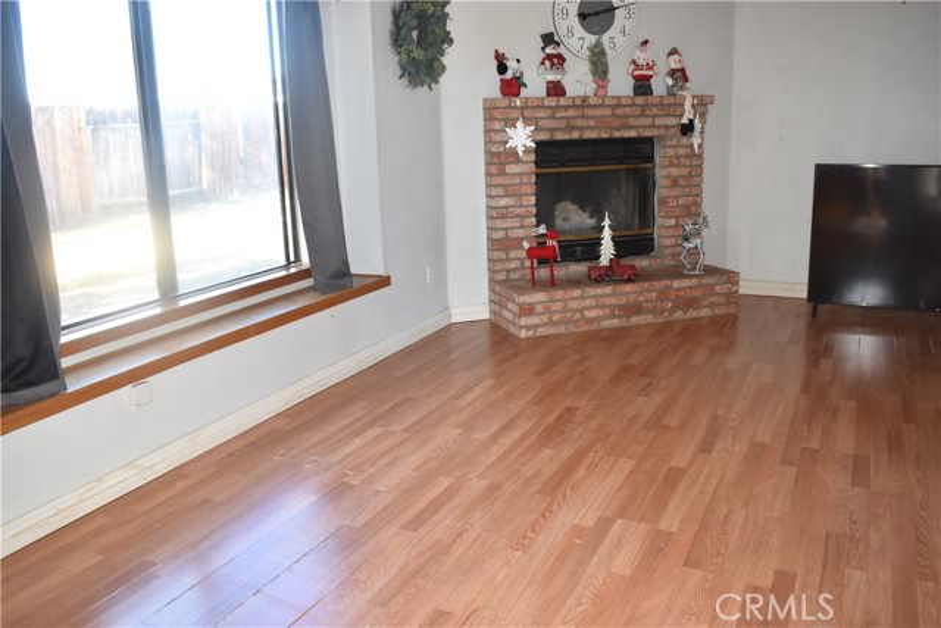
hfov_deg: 61.9
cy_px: 314
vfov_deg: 43.6
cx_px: 470
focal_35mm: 30
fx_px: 784
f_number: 5
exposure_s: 1/100
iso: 800
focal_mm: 20
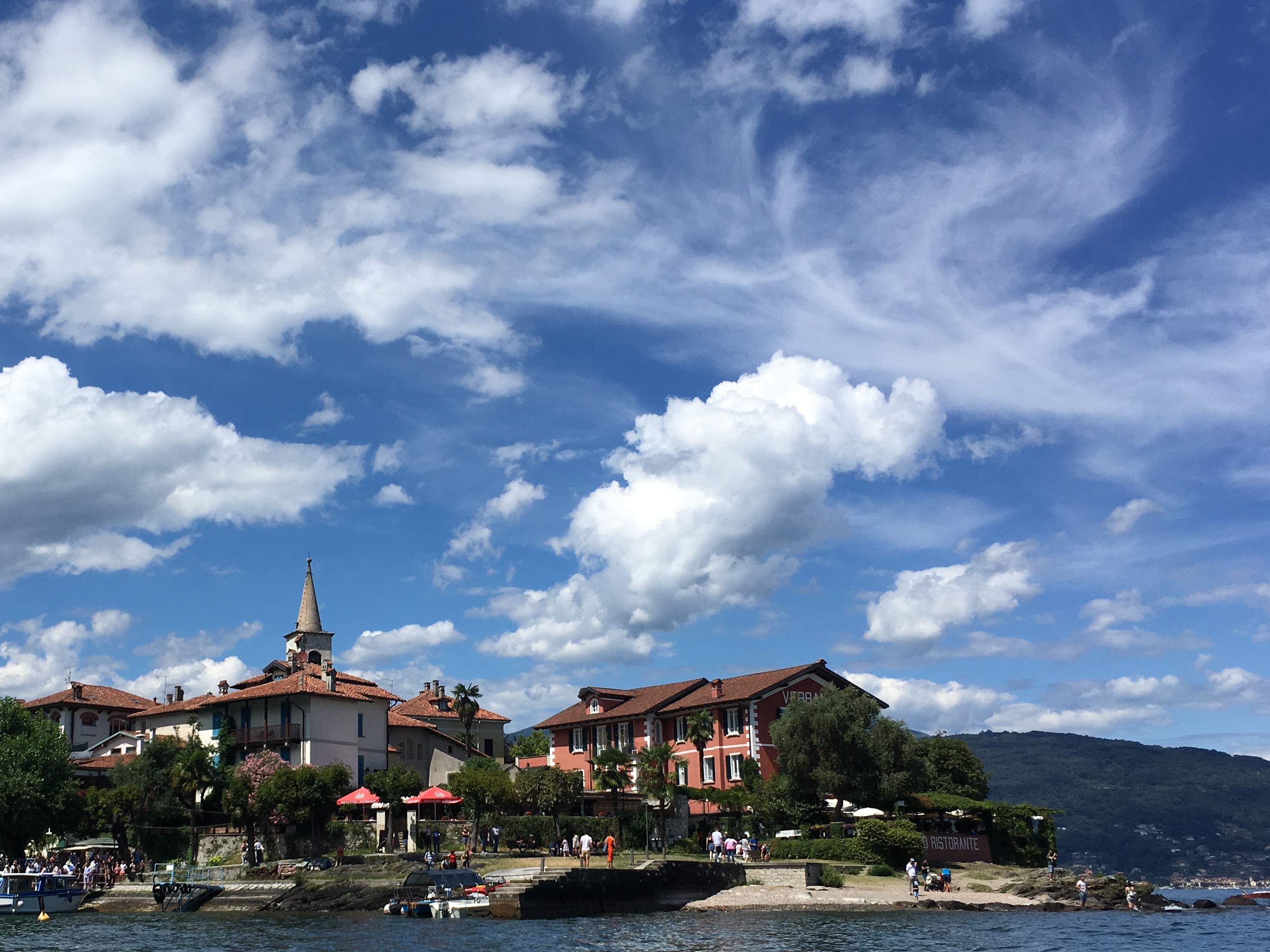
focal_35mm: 39
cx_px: 422
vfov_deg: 36.6
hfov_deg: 47.1
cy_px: 610
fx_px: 1431
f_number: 2.2
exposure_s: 1/2747
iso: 25
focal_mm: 4.15
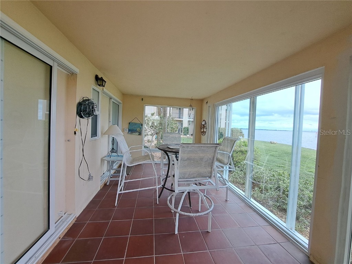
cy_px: 132
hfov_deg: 106.2
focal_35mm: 13
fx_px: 132
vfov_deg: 89.9
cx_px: 176
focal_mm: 1.74
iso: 50
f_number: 2.2
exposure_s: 1/144
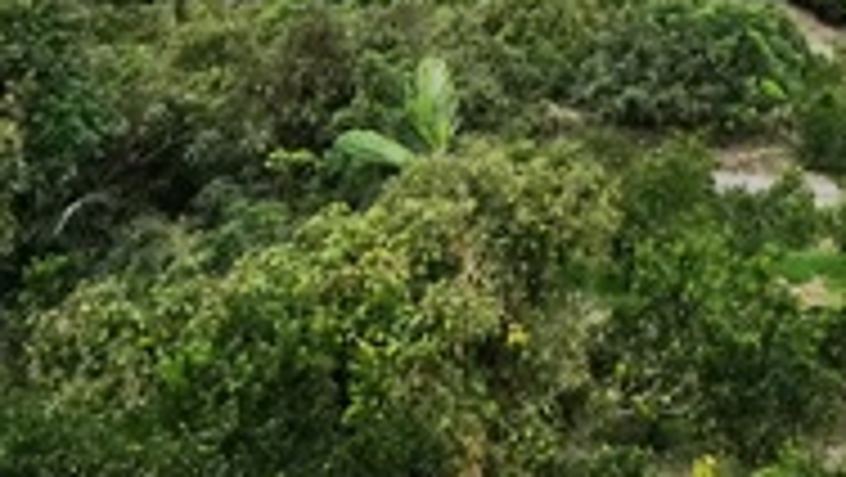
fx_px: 1796
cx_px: 1188
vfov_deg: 12.8
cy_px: -529
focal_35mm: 80
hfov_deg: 22.7
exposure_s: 1/3200
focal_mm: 14
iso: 1600
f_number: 10
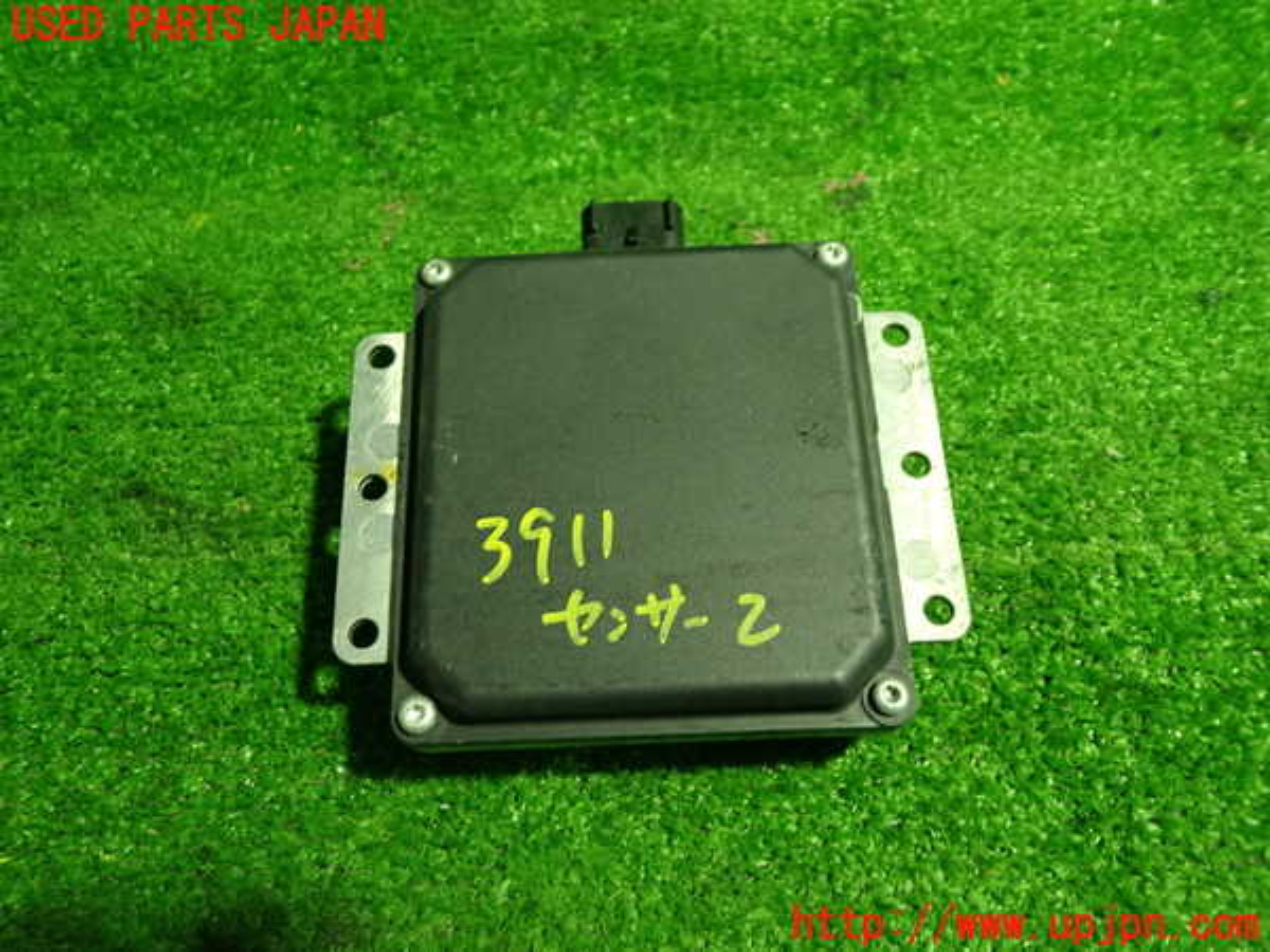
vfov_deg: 46.8
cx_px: 635
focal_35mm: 30
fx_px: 1101
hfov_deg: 60.0
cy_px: 476
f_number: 2.3
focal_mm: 5.4
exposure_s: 1/30
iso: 320
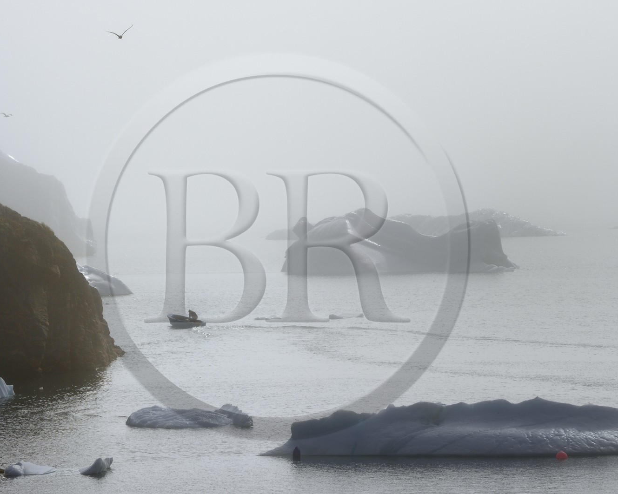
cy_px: 247
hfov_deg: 8.6
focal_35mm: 226
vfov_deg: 6.8
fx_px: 4133
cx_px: 276
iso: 200
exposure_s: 1/250
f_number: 20
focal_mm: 200
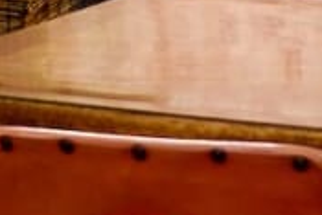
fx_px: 1414
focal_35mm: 158
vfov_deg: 8.3
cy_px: -219
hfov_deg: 12.3
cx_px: 499
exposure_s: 1/30
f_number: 2.8
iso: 160
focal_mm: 18
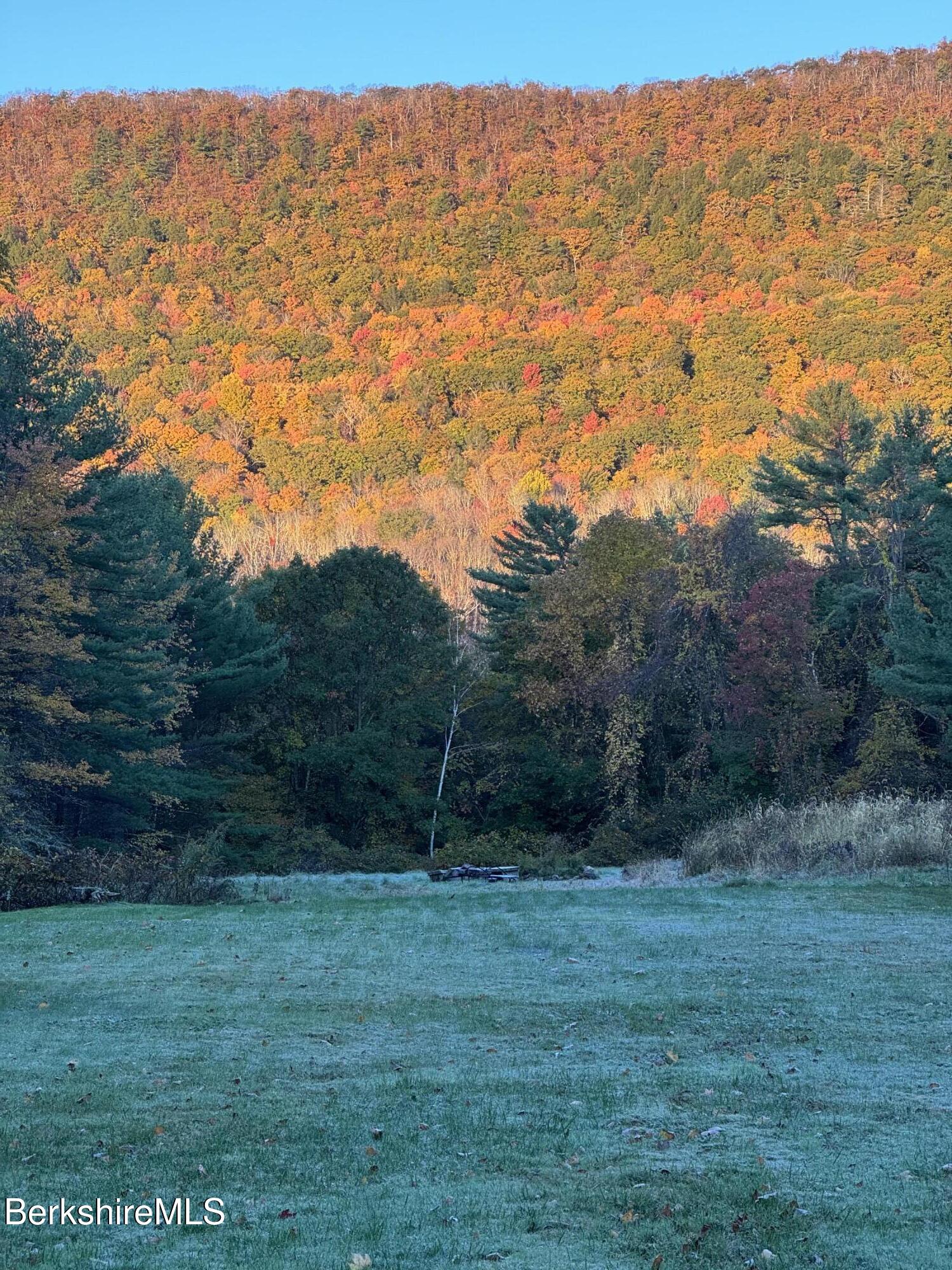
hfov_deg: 19.1
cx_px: 476
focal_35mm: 77
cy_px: 635
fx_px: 2824
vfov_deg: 25.3
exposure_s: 1/99
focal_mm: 9
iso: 80
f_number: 2.8
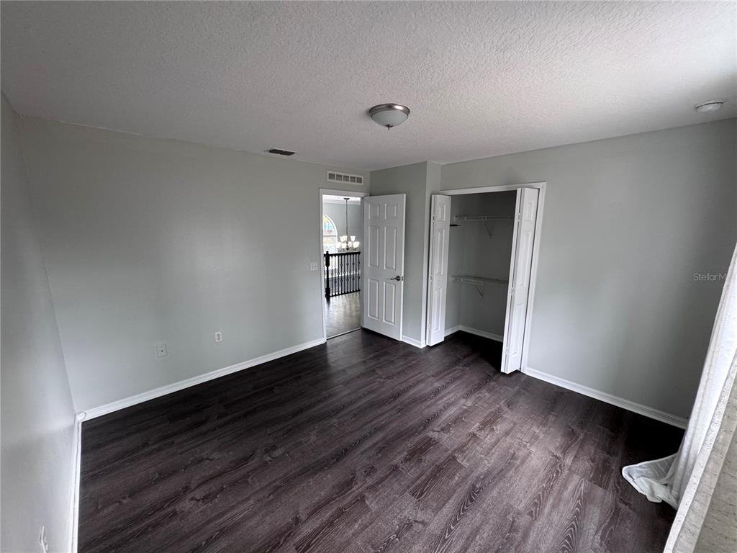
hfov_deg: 102.1
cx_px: 368
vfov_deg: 85.7
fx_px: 298
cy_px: 276
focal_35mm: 14
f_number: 2.2
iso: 200
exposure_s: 1/60
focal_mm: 2.22
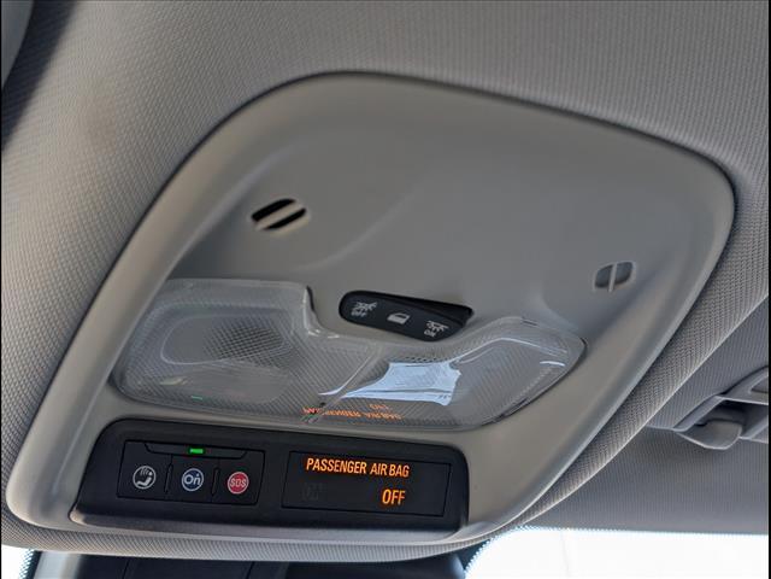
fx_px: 1091
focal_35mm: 49
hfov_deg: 38.9
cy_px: 290
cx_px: 386
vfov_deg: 29.7
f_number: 1.68
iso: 24
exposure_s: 1/169
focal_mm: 6.9
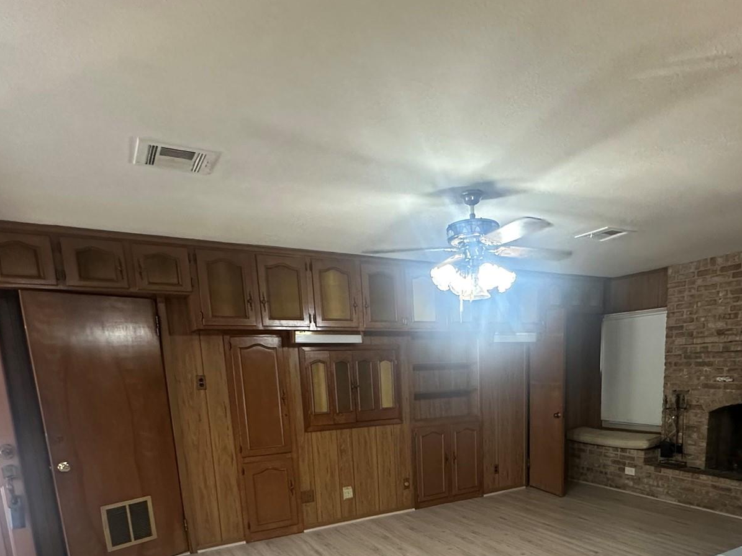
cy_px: 464
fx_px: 514
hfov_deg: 71.0
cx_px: 440
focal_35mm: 24
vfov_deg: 52.2
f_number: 2.2
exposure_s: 1/60
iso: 500
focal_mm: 2.22
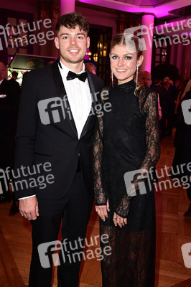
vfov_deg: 60.3
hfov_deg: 42.3
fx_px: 247
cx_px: 96
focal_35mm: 31
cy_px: 144
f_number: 5.6
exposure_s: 1/50
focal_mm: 31
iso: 2000
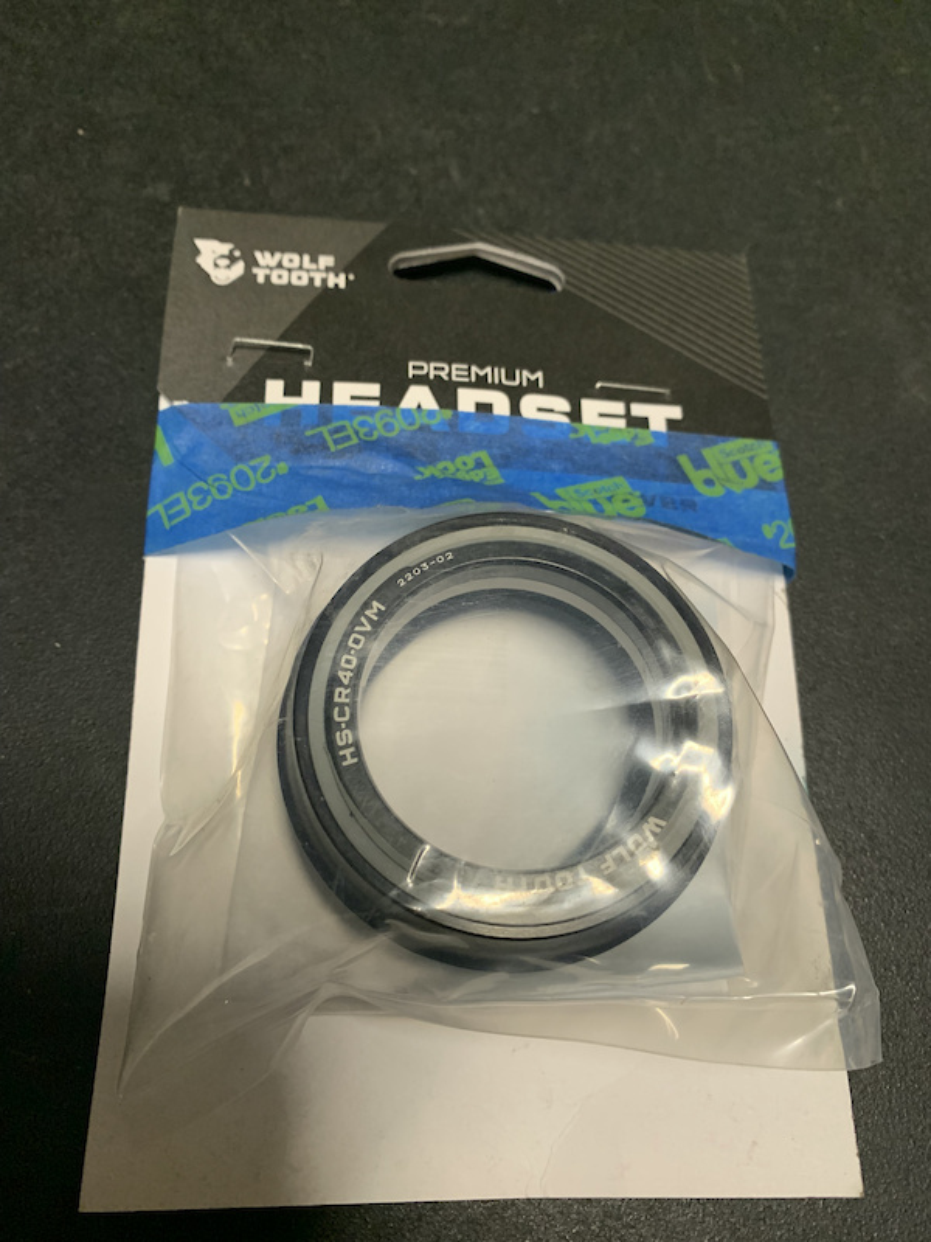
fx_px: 932
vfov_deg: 67.3
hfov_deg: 53.1
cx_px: 466
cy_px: 621
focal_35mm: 26
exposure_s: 1/60
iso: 250
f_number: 1.8
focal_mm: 4.25
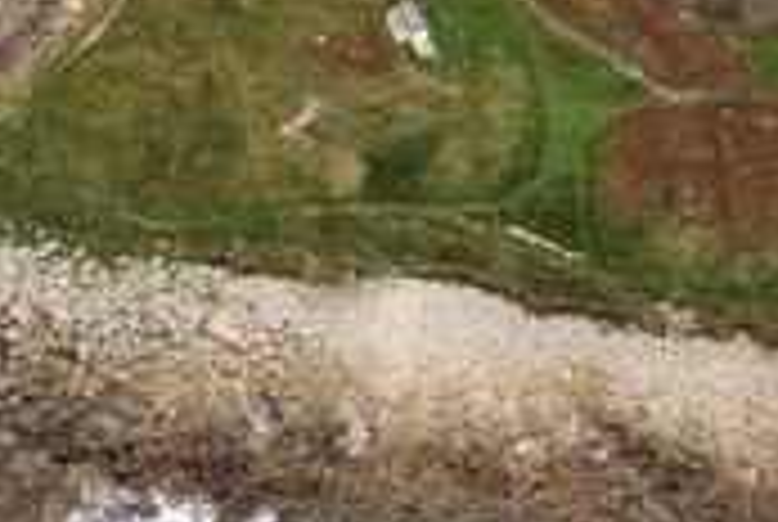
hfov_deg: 22.1
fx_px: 1992
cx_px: 364
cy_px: 90
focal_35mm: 92
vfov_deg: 14.8
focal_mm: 38
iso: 400
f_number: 4.5
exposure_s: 1/800
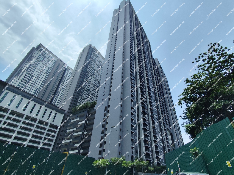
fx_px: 108
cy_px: 88
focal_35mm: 16
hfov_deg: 94.5
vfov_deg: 78.1
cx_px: 117
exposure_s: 1/6049
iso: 50
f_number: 2.2
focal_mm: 1.65
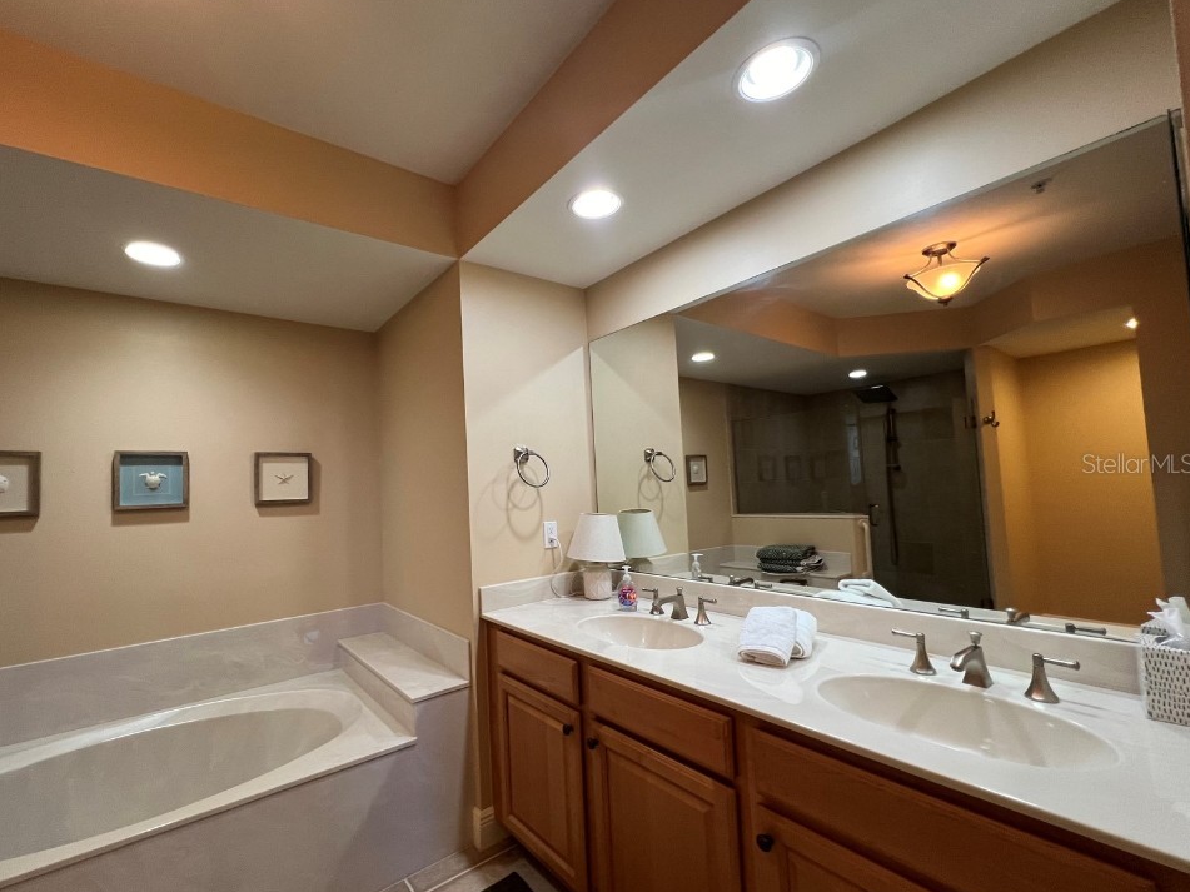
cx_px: 559
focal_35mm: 14
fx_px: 481
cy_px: 463
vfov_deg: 85.6
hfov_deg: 101.9
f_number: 1.8
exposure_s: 1/120
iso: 250
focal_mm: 1.57
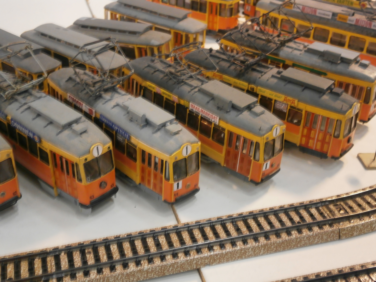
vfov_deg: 30.9
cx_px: 188
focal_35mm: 47
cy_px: 141
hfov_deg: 40.4
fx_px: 511
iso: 200
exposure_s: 1/13
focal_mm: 8.3
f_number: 3.4
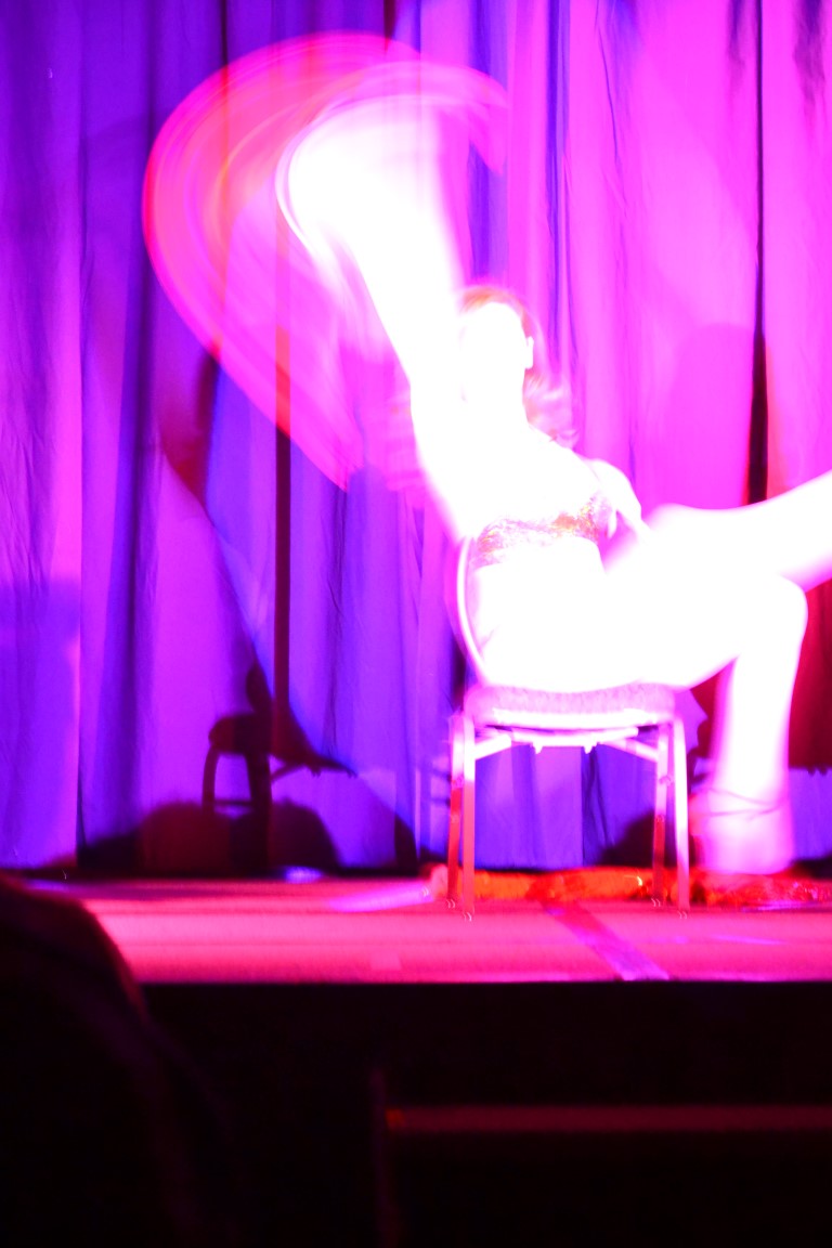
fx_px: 5096
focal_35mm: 147
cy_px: 624
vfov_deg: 14.0
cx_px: 416
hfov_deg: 9.3
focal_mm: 98
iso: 3200
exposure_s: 1/2.5
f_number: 4.5
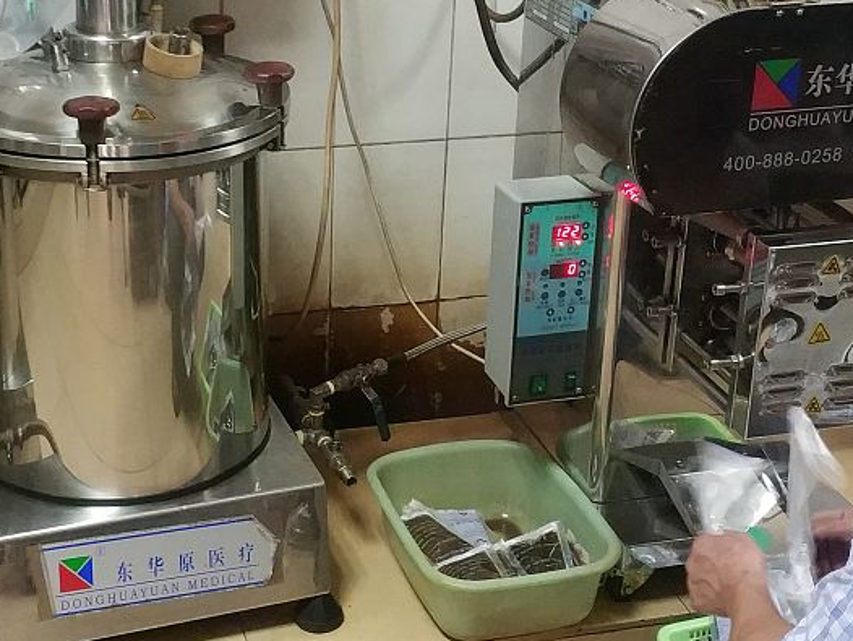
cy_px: 258
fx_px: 1800
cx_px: 326
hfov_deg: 26.6
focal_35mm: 73
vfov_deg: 20.2
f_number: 2
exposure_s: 1/17
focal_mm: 4.5
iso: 637
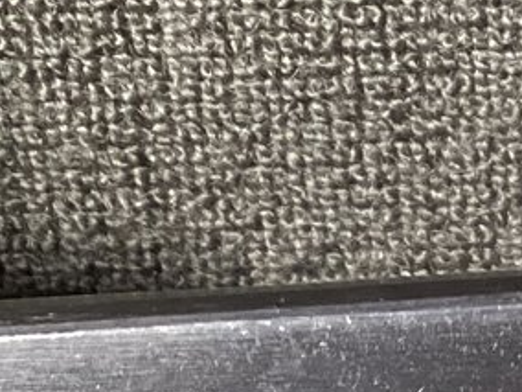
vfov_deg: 8.7
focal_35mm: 165
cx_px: 653
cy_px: 695
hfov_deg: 11.7
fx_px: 2488
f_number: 2.4
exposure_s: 1/50
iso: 250
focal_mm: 3.3
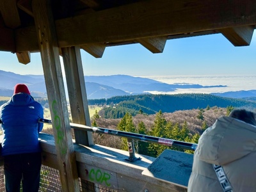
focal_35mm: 48
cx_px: 128
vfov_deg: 30.3
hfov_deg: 39.7
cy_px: 96
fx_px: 355
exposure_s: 1/5848
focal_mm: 6.76
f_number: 1.78
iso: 64
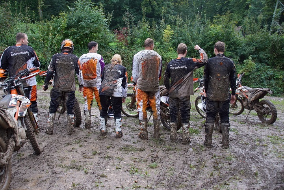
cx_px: 142
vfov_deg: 36.9
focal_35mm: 36
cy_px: 95
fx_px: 284
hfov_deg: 53.1
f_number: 4
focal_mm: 24
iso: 640
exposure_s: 1/160
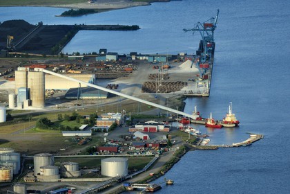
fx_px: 1692
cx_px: 145
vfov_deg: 6.5
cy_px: 97
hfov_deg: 9.8
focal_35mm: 210
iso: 100
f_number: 2.8
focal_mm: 140
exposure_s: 1/1500
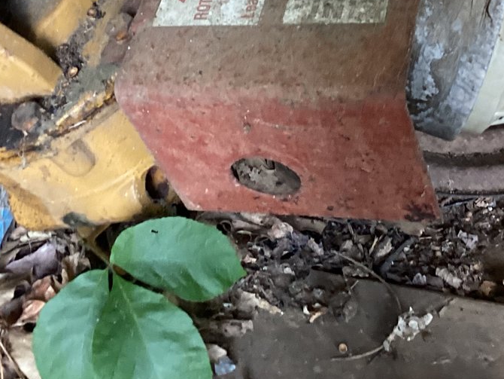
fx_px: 1020
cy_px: 31
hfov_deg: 27.7
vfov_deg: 20.6
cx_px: 286
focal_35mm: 70
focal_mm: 3.3
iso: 250
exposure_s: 1/50
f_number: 2.4
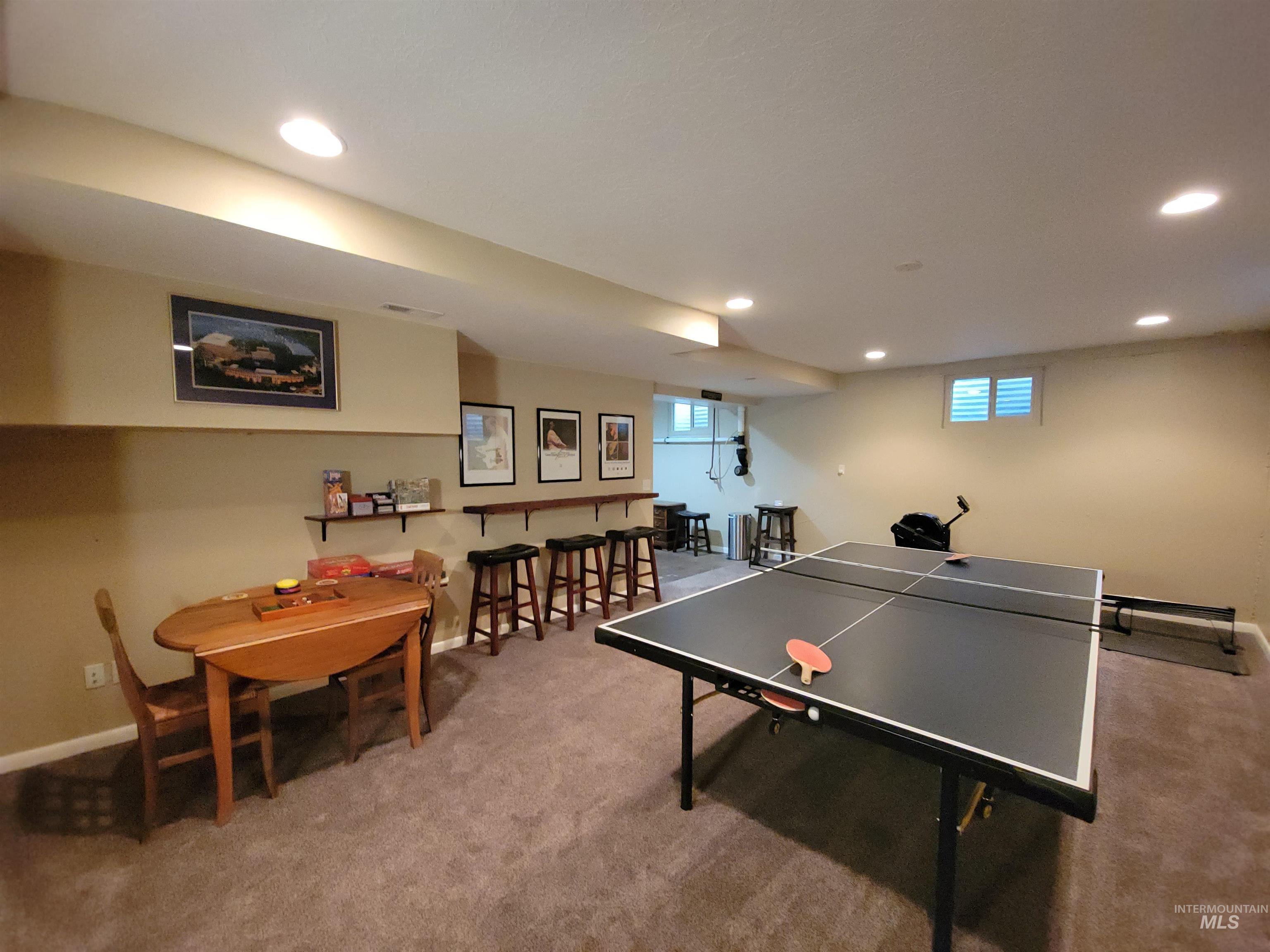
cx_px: 635
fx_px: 477
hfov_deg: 106.2
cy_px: 476
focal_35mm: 13
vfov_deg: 89.9
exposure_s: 1/24
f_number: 2.2
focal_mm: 2.2
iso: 800
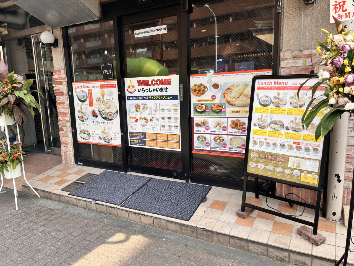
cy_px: 133
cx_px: 177
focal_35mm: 26
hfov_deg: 67.3
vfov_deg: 53.1
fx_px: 266
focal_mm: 5.1
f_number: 1.6
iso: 50
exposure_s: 1/680
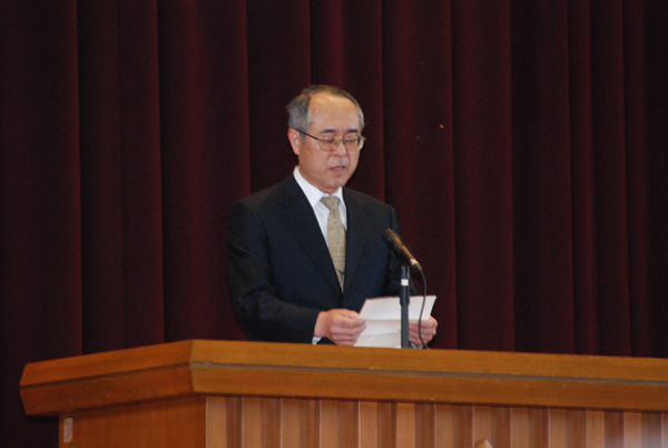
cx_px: 334
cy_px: 224
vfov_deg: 3.1
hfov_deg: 4.6
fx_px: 8362
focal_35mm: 450
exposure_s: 1/60
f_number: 6.3
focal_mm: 300
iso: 1600
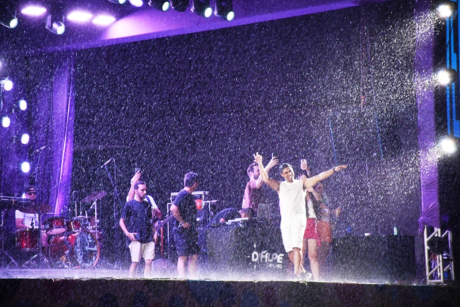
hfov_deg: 9.8
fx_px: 2684
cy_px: 154
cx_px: 230
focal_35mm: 210
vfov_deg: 6.5
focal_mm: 140
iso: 6400
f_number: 5.6
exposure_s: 1/320
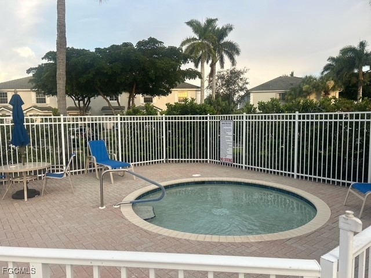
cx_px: 186
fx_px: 279
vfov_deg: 53.1
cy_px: 139
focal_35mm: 26
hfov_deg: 67.3
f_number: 1.5
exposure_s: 1/476
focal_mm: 5.7
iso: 50
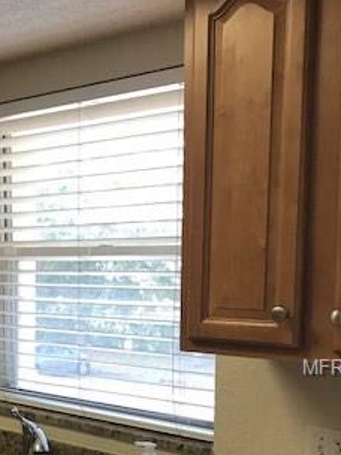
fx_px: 775
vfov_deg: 31.8
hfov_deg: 24.1
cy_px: 368
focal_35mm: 59
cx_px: 34
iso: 25
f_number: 1.8
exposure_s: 1/30
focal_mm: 3.99
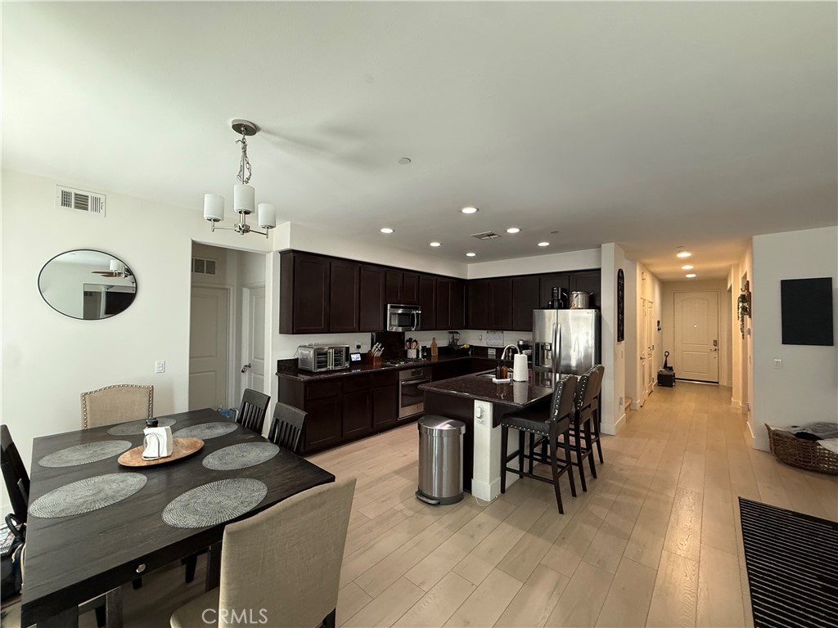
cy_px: 314
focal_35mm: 14
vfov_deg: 85.7
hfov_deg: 102.1
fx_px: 339
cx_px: 419
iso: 320
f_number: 2.2
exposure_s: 1/60
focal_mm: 2.22
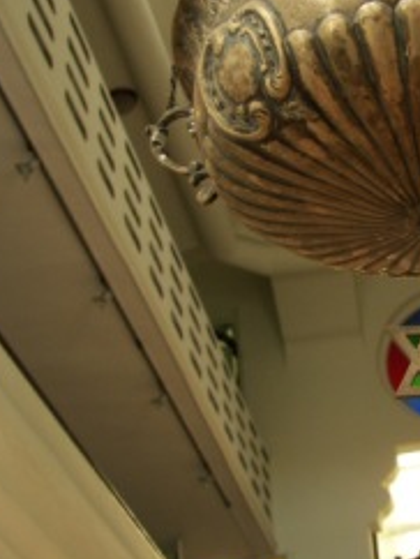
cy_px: 323
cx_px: 353
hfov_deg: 16.8
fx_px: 1405
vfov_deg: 22.5
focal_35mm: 87
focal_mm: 7.8
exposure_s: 1/30
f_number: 2.8
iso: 64
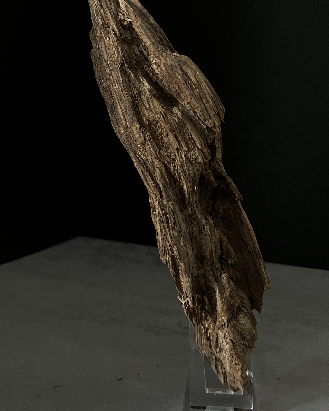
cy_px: 186
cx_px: 170
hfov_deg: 41.2
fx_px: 438
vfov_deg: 50.2
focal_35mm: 36
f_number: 1.8
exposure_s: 1/38
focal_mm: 3.99
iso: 400
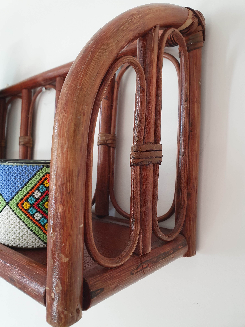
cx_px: 122
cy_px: 164
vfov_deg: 67.3
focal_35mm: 26
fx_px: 245
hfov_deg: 53.1
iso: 160
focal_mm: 4.32
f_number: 2.4
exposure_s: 1/50
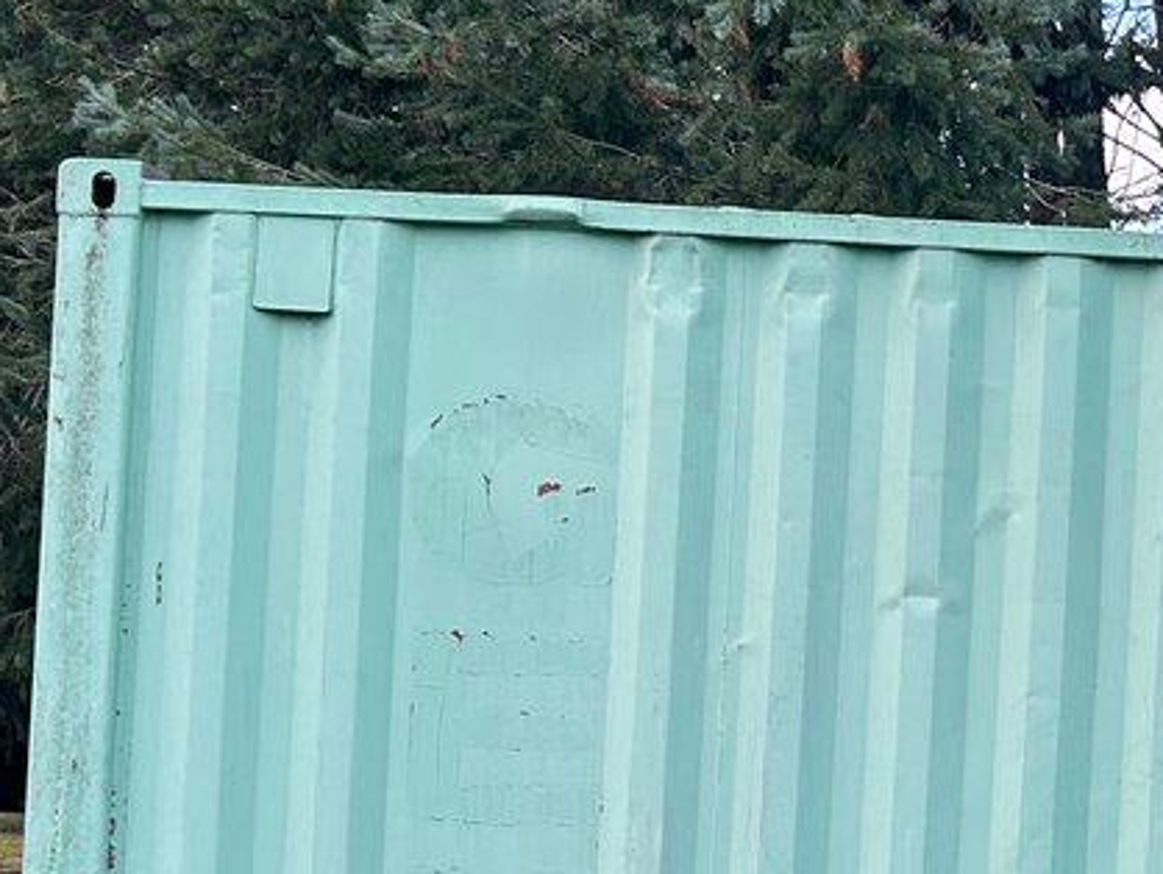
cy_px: 628
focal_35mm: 94
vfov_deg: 15.7
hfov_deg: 19.4
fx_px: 3160
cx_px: 1468
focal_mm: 5.7
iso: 50
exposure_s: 1/718
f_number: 1.5
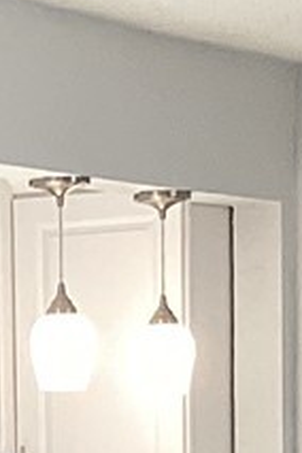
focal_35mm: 242
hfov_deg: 5.6
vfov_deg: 8.1
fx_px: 3045
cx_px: -119
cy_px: 936
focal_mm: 3.3
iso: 125
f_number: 2.4
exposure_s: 1/50
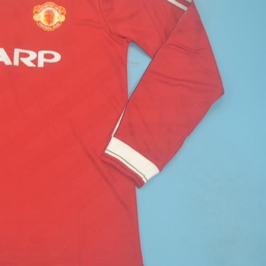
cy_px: 99
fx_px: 556
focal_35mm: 64
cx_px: -1
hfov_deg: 25.5
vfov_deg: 26.8
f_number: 4
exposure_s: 1/60
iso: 200
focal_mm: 24
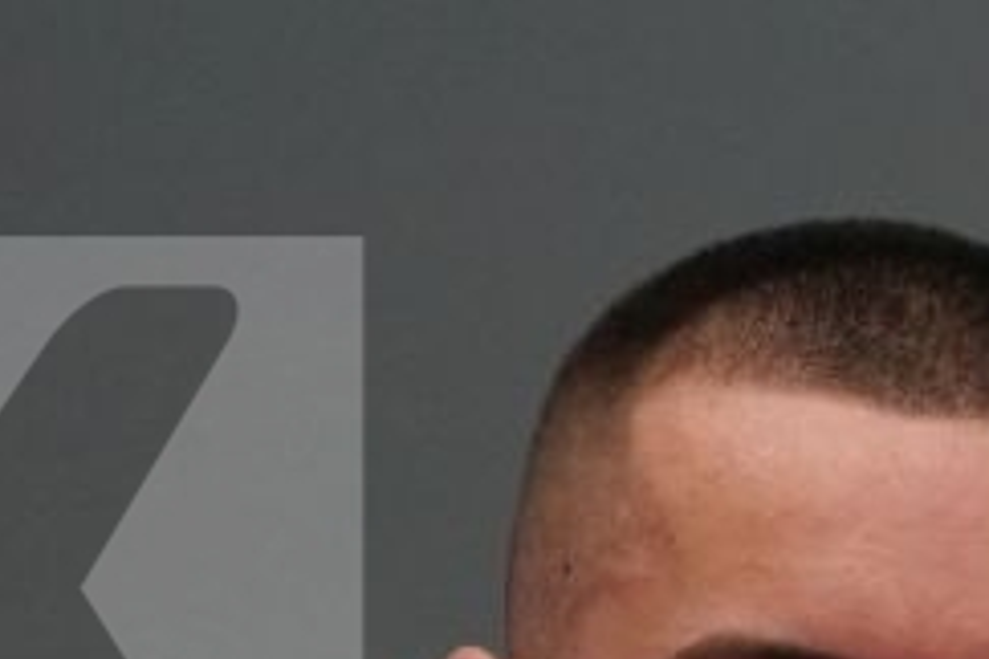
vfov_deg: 0.9
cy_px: 2046
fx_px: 40738
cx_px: 2743
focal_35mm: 1483
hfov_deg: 1.4
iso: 800
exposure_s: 1/320
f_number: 2.8
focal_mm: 200
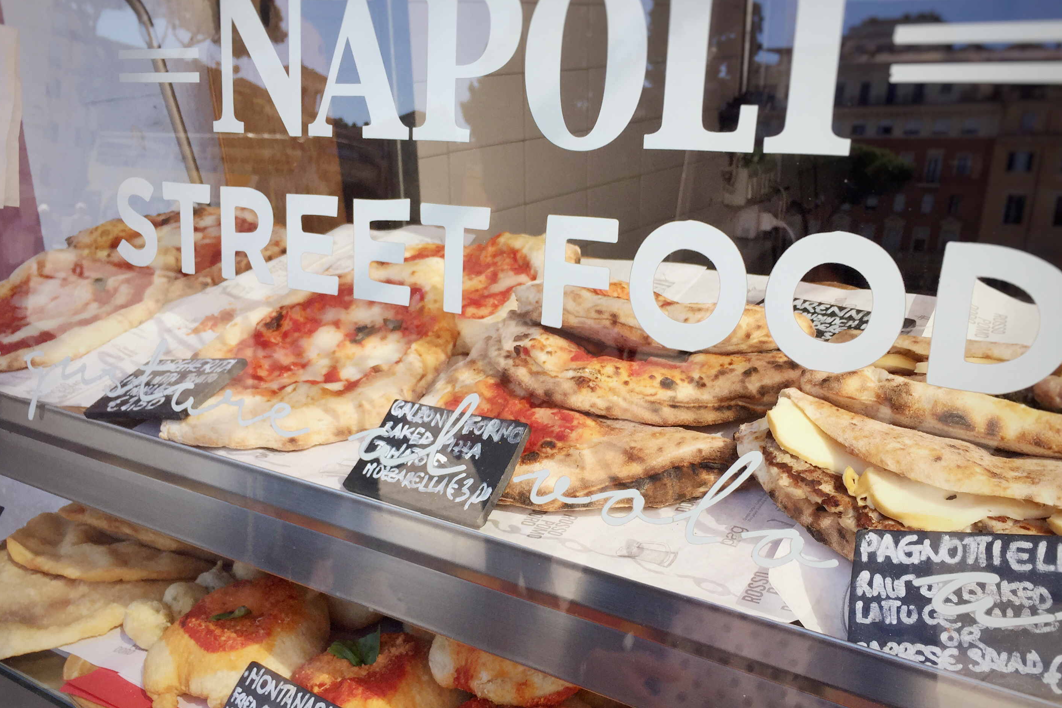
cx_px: 546
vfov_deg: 37.7
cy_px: 415
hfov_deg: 54.4
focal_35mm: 35
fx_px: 1032
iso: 32
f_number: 2.2
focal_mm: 4.2
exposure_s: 1/482
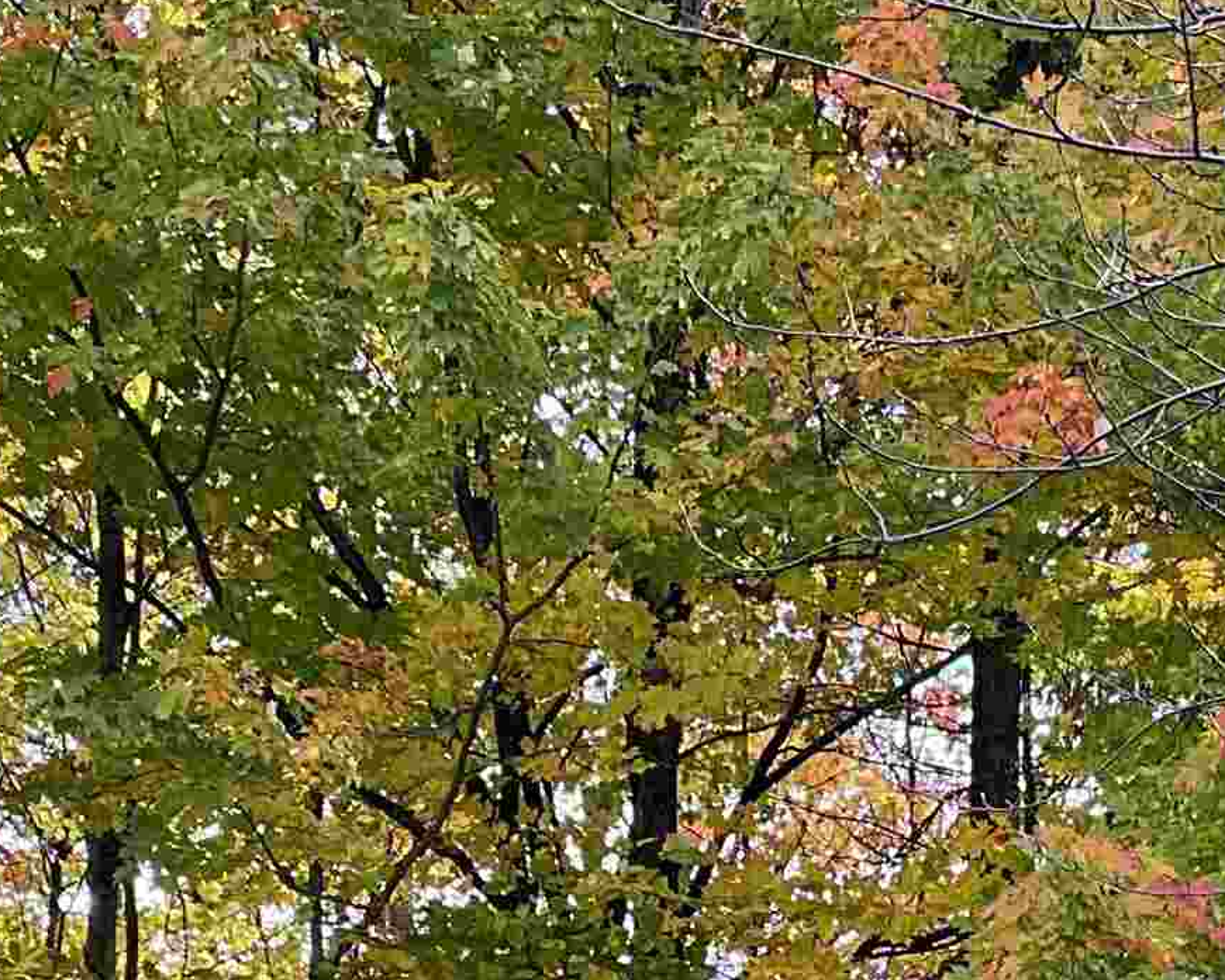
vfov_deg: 14.7
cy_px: 1300
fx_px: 3626
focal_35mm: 100
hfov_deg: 19.0
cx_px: 949
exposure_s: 1/146
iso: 16
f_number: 1.8
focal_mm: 3
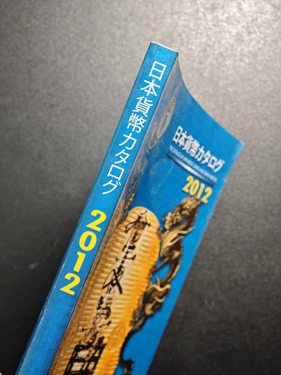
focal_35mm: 60
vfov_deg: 32.2
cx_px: 140
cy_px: 188
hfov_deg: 24.4
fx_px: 649
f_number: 2
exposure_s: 1/67.6
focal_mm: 9
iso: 640
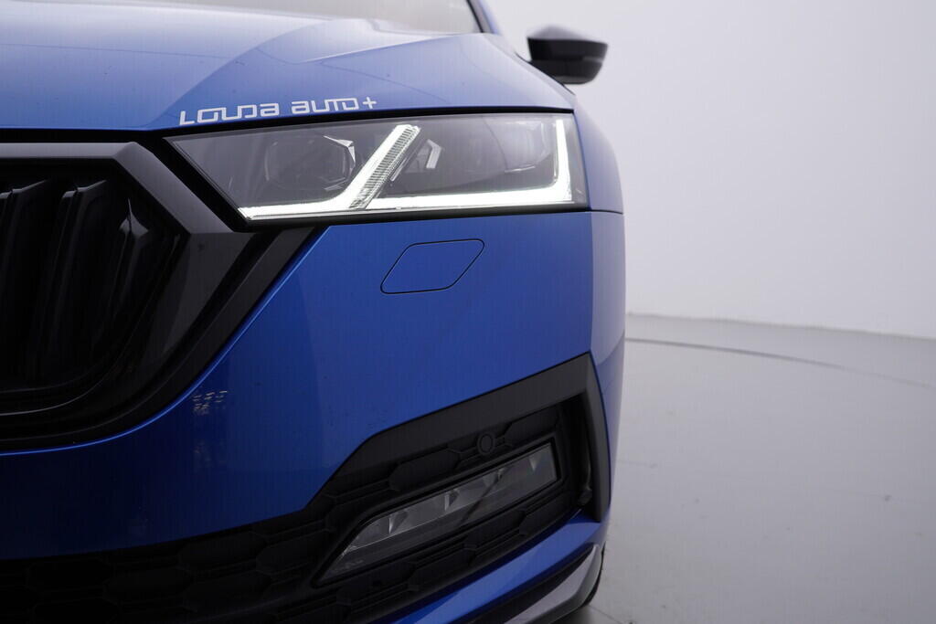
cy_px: 312
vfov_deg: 36.9
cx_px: 468
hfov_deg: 53.1
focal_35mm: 36
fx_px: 936
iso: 125
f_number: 4.5
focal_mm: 24
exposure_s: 1/100
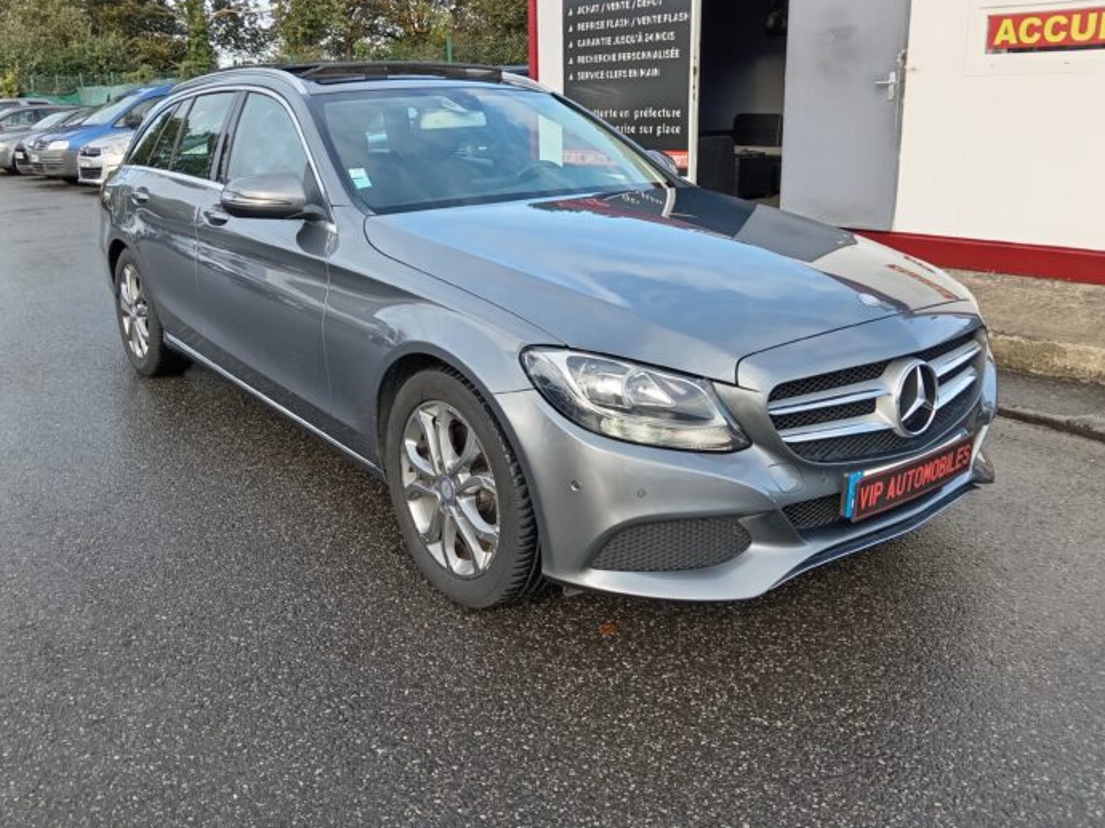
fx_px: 925
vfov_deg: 48.1
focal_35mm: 29
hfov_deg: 61.7
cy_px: 359
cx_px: 535
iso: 116
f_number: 1.8
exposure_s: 1/120
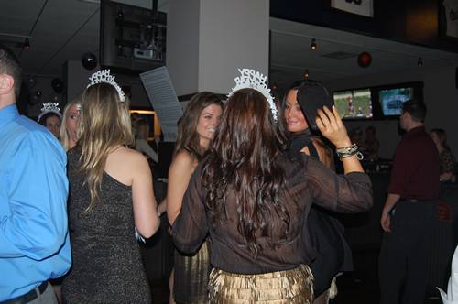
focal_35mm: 34
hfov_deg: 55.2
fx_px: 438
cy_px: 152
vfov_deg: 38.3
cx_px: 229
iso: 400
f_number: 3.8
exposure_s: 1/60
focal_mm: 23
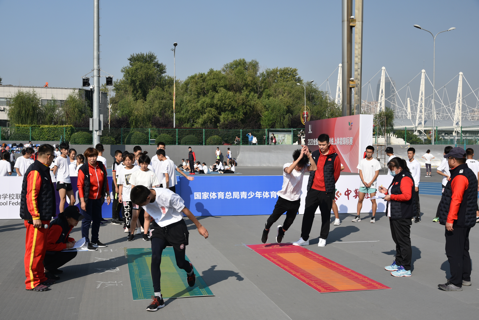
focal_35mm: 44
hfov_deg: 44.5
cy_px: 160
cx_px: 240
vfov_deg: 30.5
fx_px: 586
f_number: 10
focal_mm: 44
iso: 400
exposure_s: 1/400
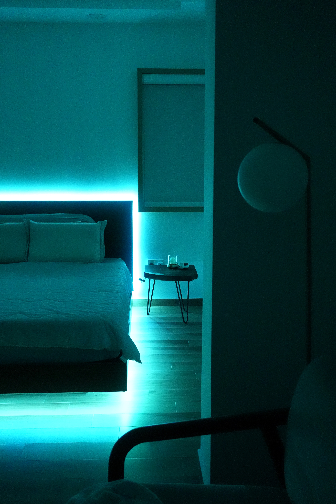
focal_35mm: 38
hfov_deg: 35.5
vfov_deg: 51.3
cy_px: 252
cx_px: 168
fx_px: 525
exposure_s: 1/40
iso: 6400
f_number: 4.5
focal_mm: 25
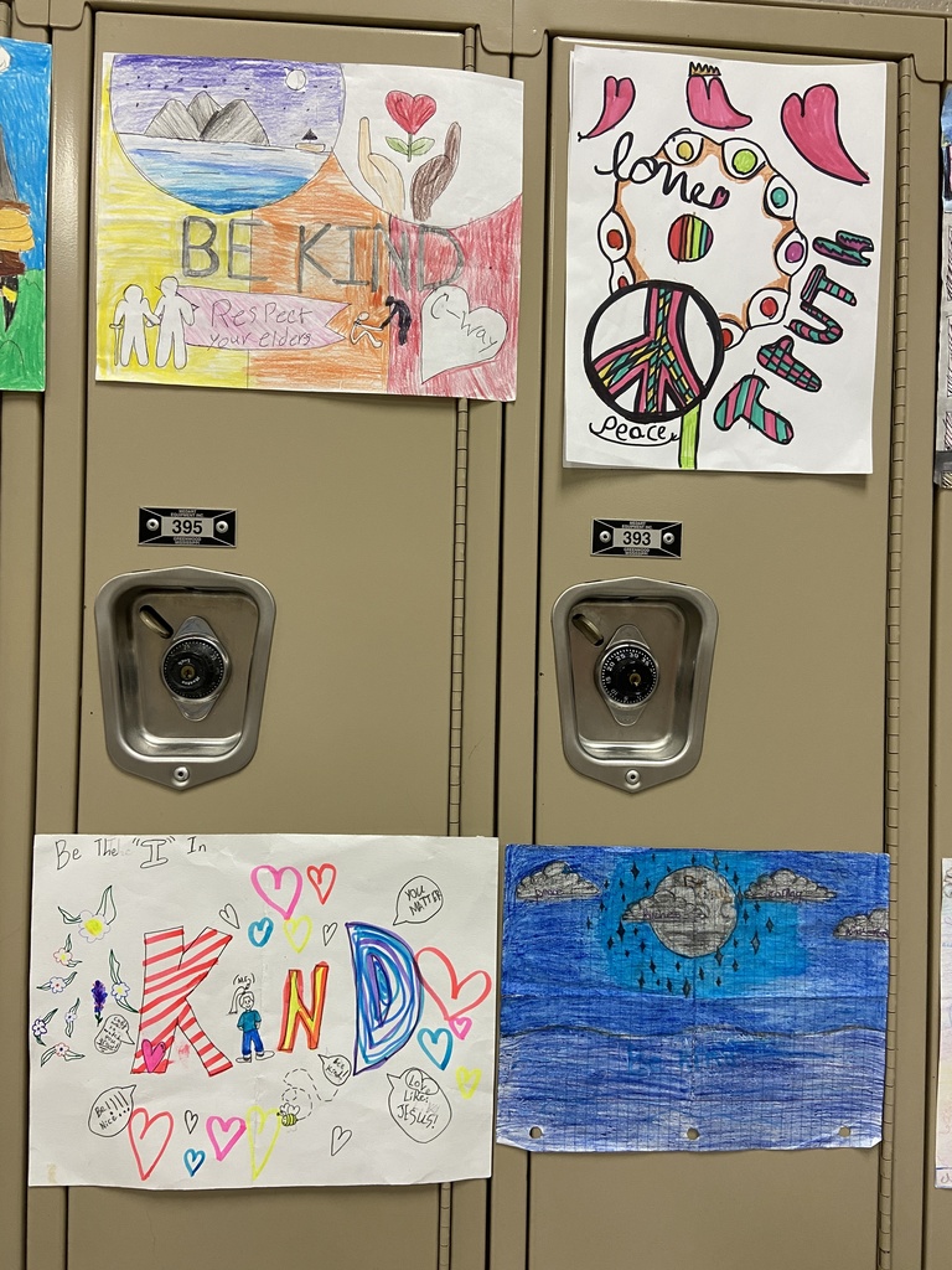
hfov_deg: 53.1
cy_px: 635
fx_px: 953
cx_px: 476
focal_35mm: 26
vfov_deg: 67.3
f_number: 1.8
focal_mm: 4.25
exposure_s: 1/60
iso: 160
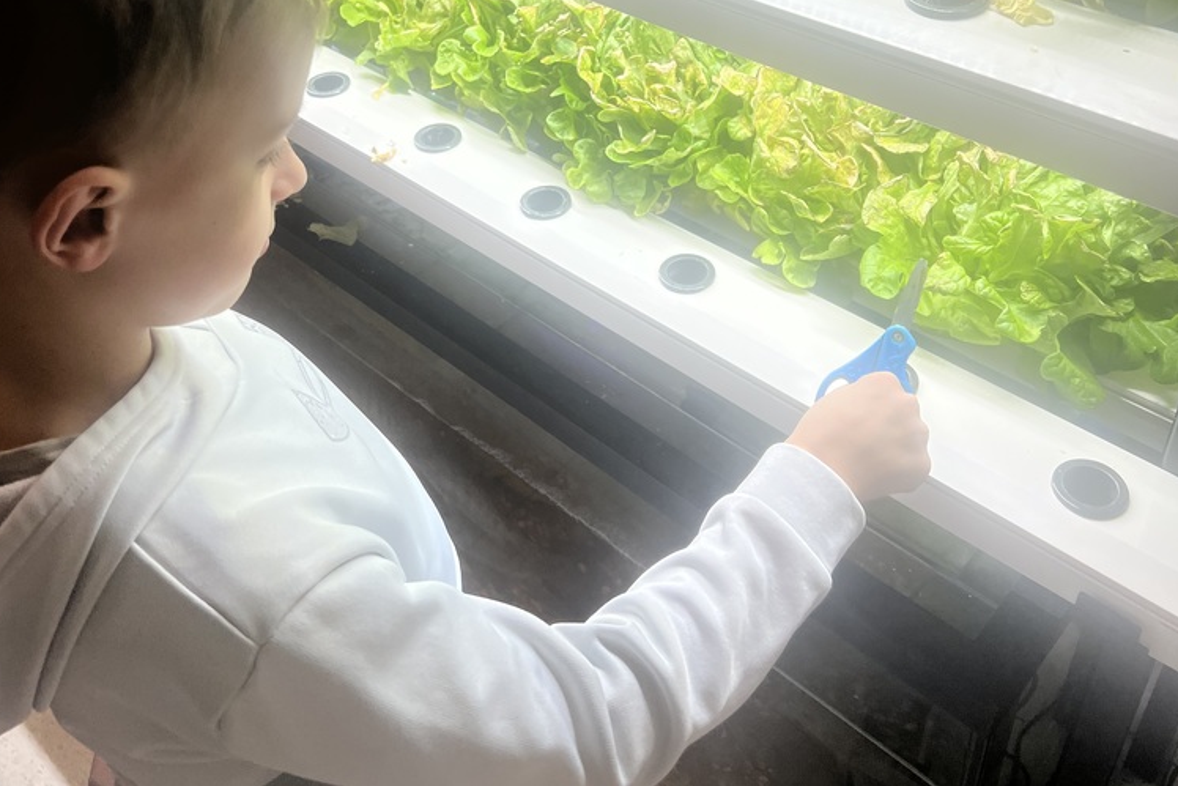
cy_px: 158
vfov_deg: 34.8
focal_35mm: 37
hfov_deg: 51.9
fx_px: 1211
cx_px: 581
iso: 50
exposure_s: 1/454
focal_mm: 5.7
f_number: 1.5
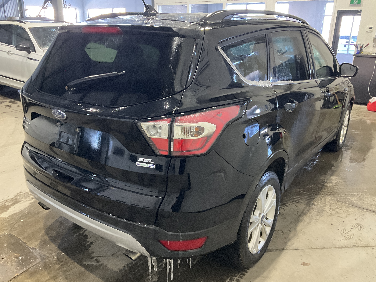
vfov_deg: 48.2
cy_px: 141
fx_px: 315
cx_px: 188
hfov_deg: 61.7
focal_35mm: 29
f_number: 1.8
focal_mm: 3
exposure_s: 1/60
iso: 200
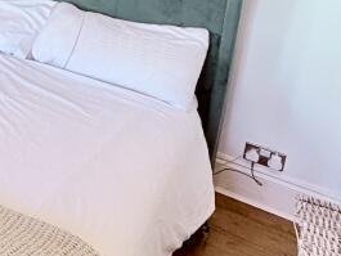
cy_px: -44
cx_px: -124
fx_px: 532
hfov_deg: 28.0
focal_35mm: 54
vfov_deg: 24.7
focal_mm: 2.22
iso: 160
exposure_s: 1/121
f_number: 2.2
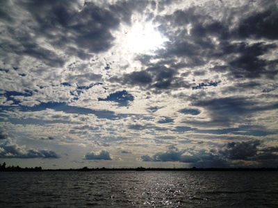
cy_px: 104
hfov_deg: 52.6
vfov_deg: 40.7
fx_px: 281
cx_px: 139
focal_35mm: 35
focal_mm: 4.28
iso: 50
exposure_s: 1/13889
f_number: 2.4
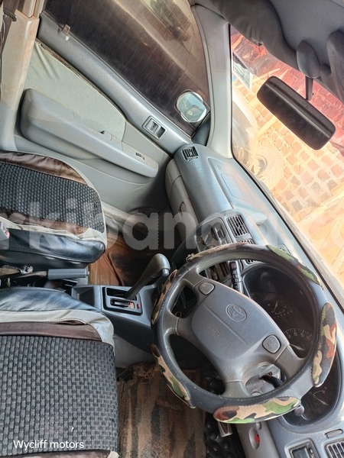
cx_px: 172
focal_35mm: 25
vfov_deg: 69.4
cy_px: 229
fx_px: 331
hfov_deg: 54.9
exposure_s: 1/50
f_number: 1.7
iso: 403
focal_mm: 4.7
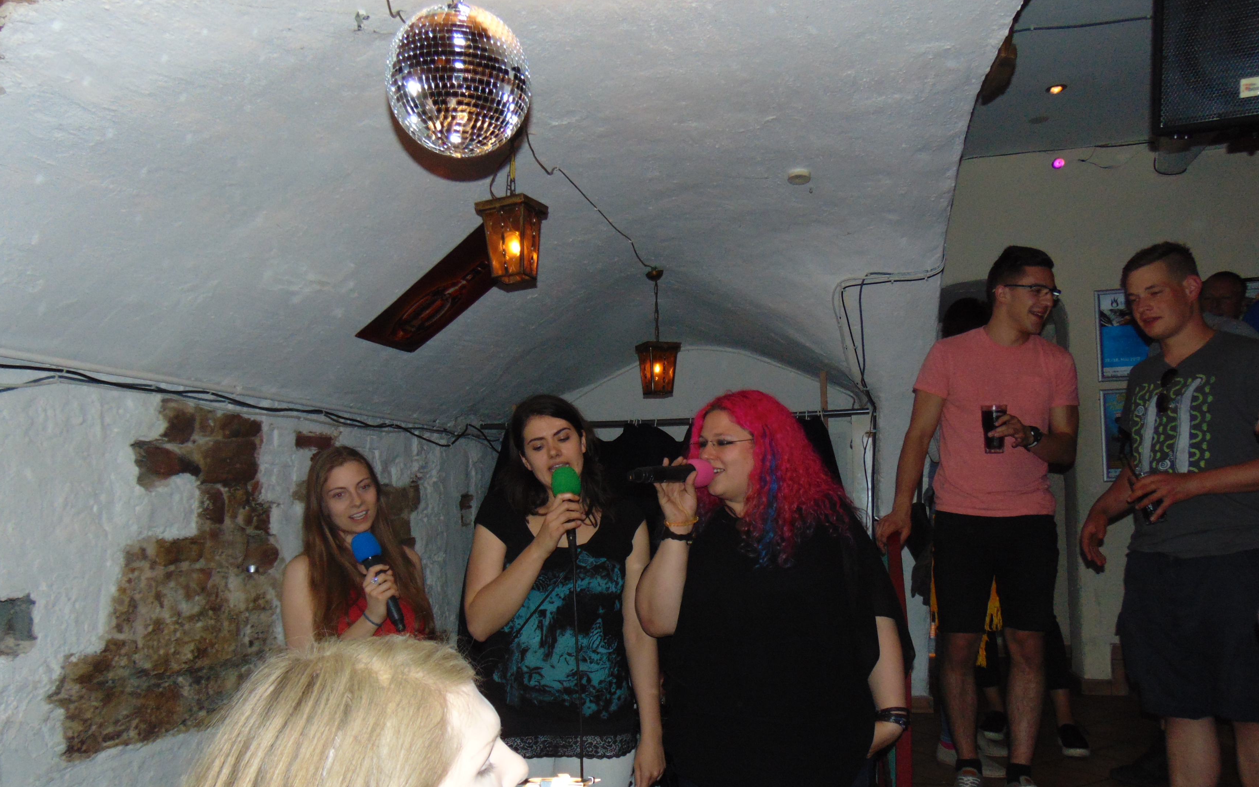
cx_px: 617
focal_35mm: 28
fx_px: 961
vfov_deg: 44.3
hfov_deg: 66.5
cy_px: 470
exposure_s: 1/8
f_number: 3
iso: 200
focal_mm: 4.5
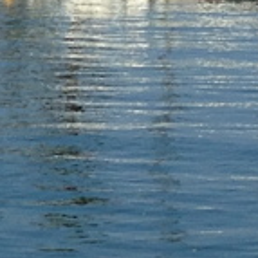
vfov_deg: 5.7
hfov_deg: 5.7
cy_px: 41
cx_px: -11
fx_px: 2572
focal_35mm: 305
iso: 50
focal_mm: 4.12
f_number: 2.4
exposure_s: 1/1695
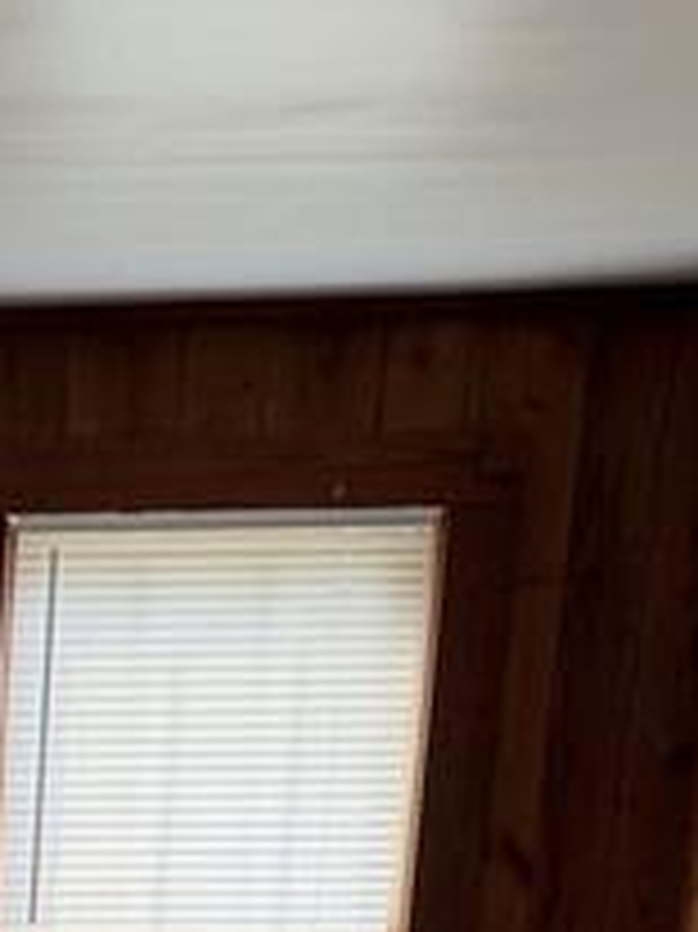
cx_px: -441
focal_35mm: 89
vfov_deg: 17.7
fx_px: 2395
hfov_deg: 15.0
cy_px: 1679
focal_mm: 6.76
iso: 200
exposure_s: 1/105
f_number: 1.78
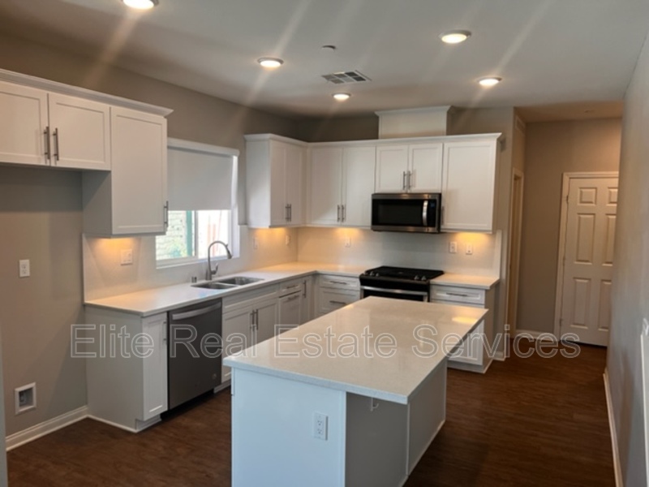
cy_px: 244
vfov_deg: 53.1
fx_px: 487
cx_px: 324
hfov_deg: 67.3
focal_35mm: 26
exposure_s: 1/120
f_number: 1.5
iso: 64
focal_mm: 5.7
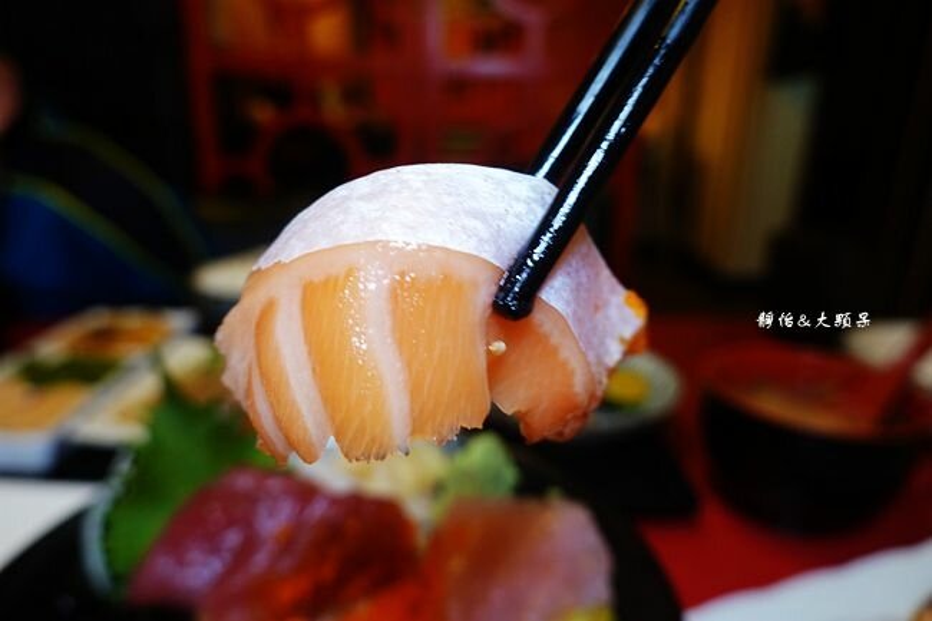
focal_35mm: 24
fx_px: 621
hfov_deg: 73.8
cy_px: 310
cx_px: 466
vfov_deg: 53.1
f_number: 2.8
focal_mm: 9
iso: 160
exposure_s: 1/30
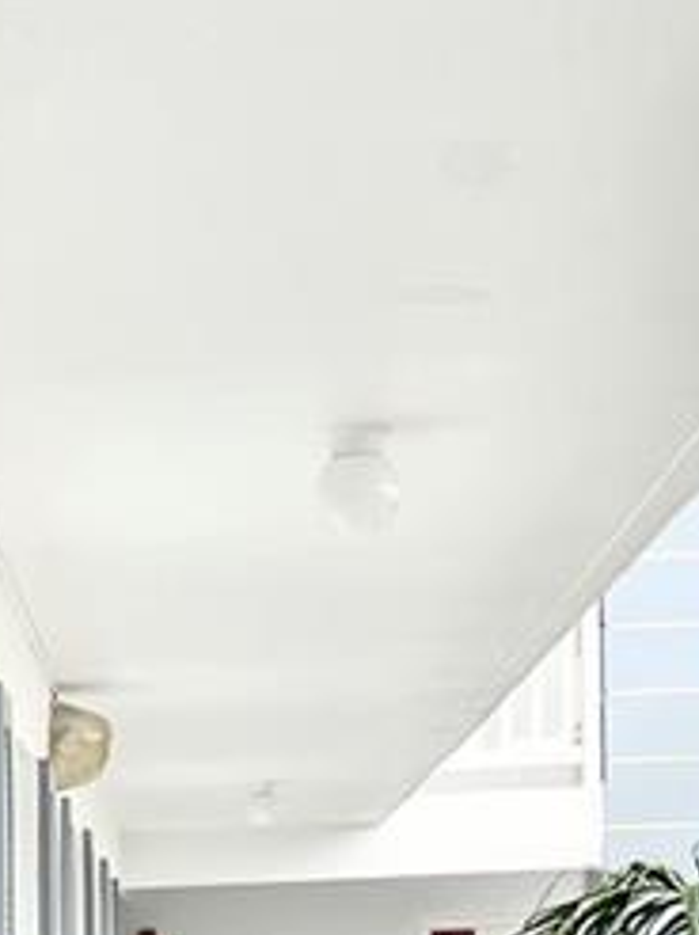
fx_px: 3290
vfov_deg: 15.0
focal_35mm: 122
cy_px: 1387
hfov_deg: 11.8
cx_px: -232
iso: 32
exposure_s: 1/413
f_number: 1.6
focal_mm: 5.1
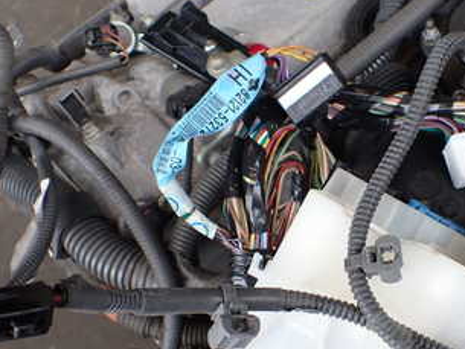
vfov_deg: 24.7
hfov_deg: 32.1
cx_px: 348
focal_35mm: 59
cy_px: 230
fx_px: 793
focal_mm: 5.4
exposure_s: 1/125
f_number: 2.3
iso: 125
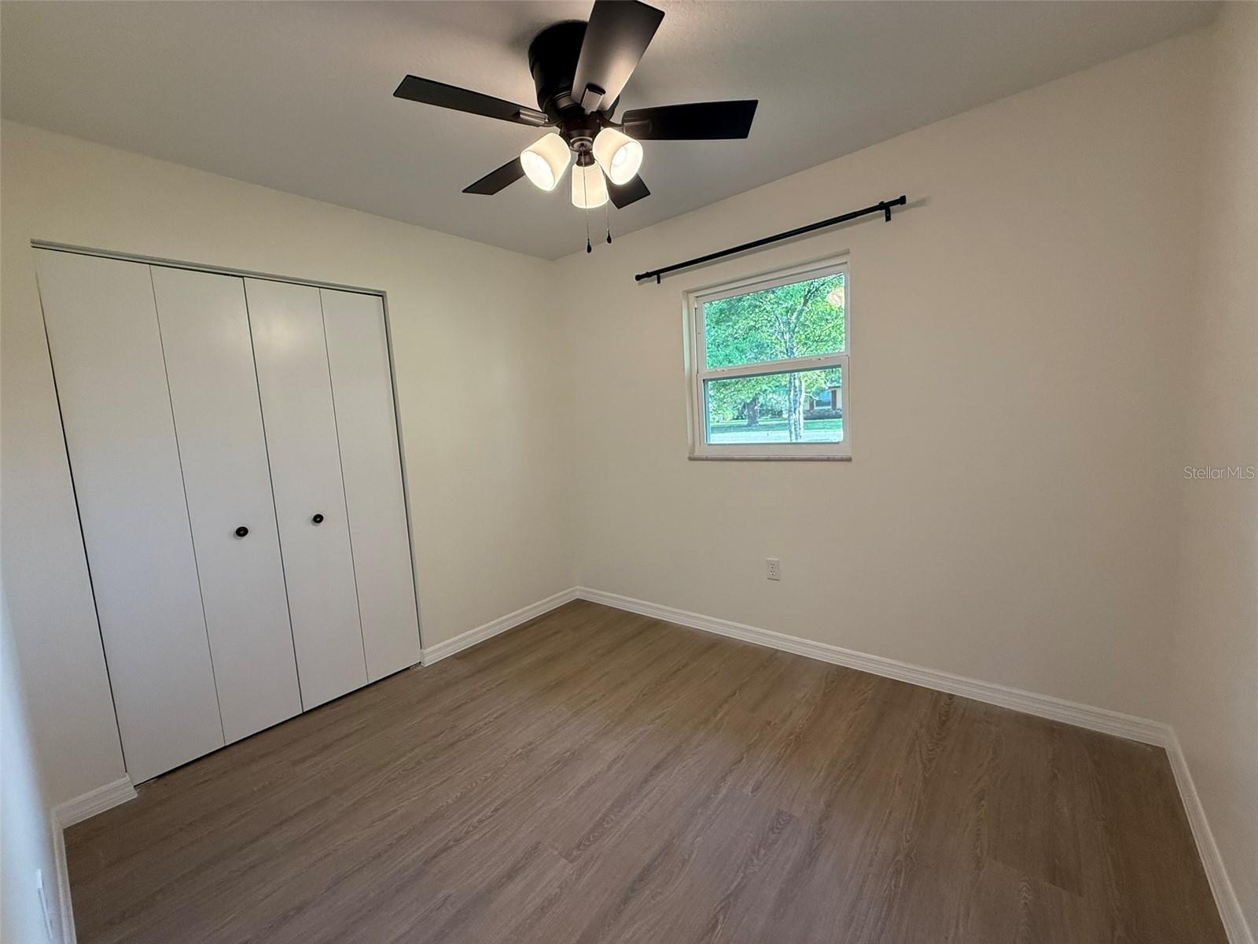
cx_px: 629
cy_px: 472
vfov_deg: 85.7
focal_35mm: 14
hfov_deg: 102.1
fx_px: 509
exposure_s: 1/120
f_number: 2.2
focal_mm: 2.22
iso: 250
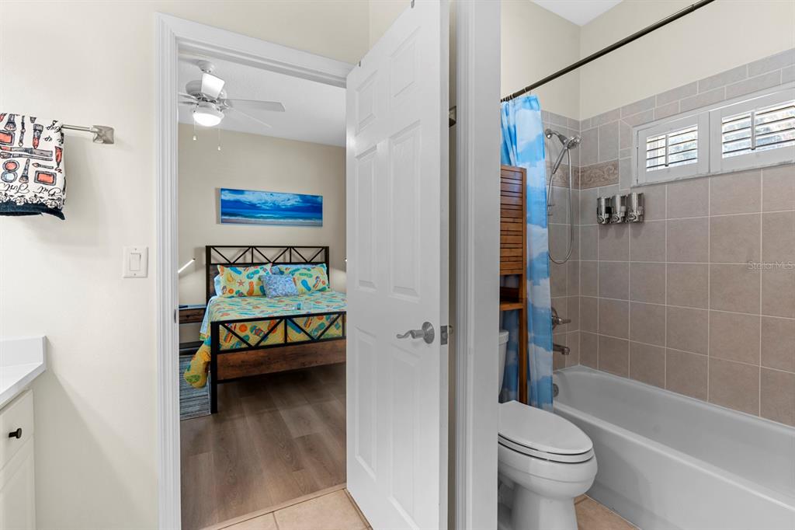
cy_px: 265
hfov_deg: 96.8
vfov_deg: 73.7
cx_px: 398
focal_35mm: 16
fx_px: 353
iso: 250
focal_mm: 16
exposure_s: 1
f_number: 8
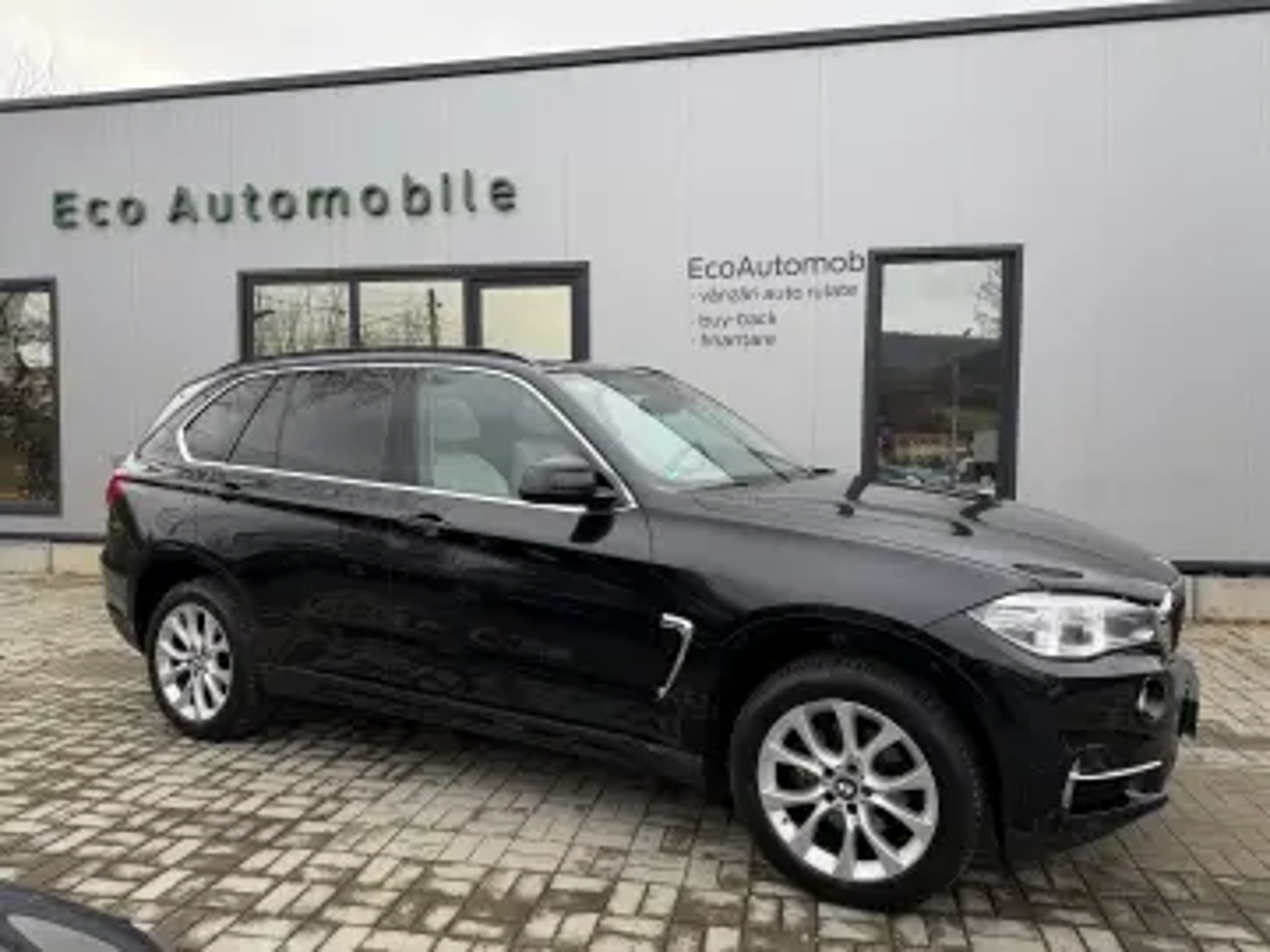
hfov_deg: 71.6
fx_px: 881
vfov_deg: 56.8
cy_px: 476
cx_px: 635
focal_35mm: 24
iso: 100
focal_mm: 6.76
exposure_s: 1/456
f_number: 1.78
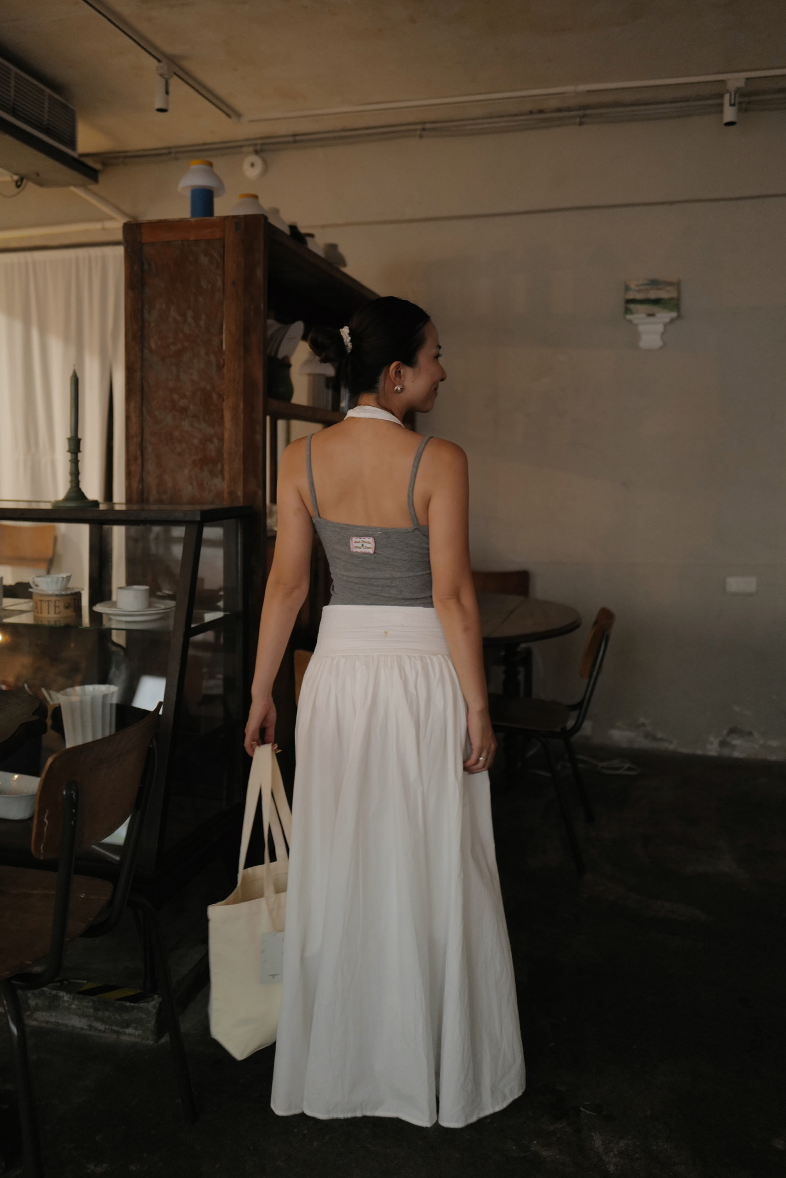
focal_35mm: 31
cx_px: 395
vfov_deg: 60.2
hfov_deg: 42.3
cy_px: 531
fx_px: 1015
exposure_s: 1/50
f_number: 1.7
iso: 1600
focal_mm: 28
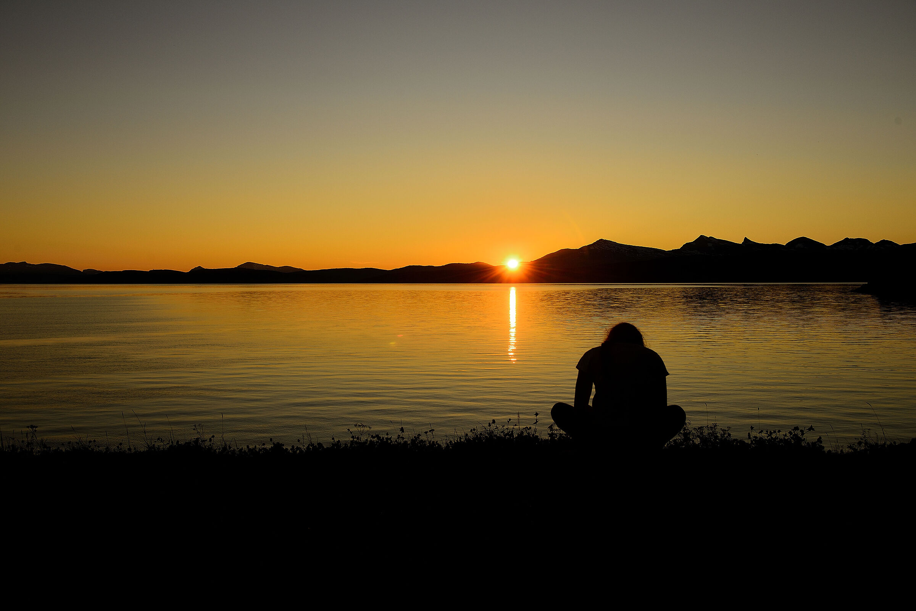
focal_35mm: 32
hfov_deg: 58.7
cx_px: 458
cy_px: 306
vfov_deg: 41.1
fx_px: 814
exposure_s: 1/640
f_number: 8
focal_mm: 32
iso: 250
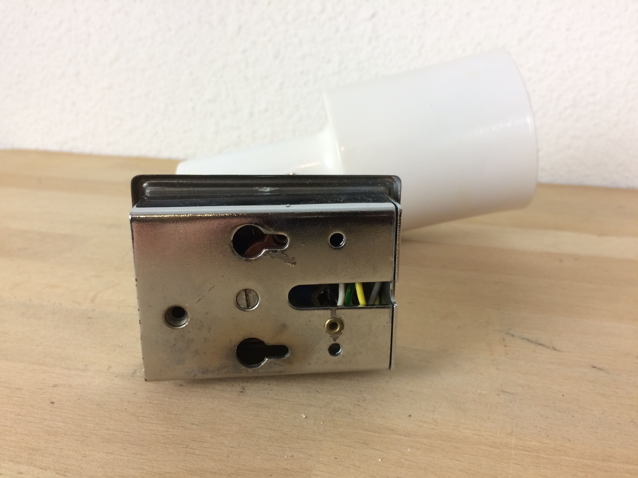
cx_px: 319
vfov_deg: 48.2
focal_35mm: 29
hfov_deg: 61.7
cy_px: 239
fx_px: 534
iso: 32
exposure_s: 1/33
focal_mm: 4.15
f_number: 2.2
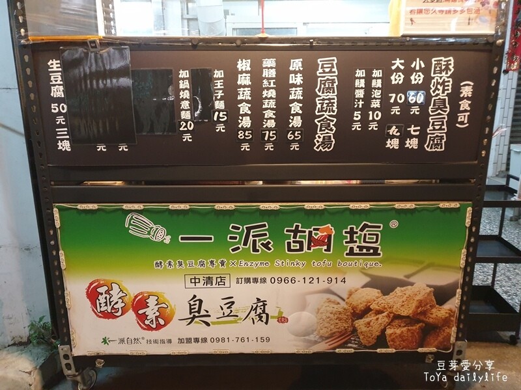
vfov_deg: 53.1
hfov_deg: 67.3
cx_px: 260
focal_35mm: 26
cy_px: 195
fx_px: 391
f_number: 1.5
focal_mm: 4.3
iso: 400
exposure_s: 1/60
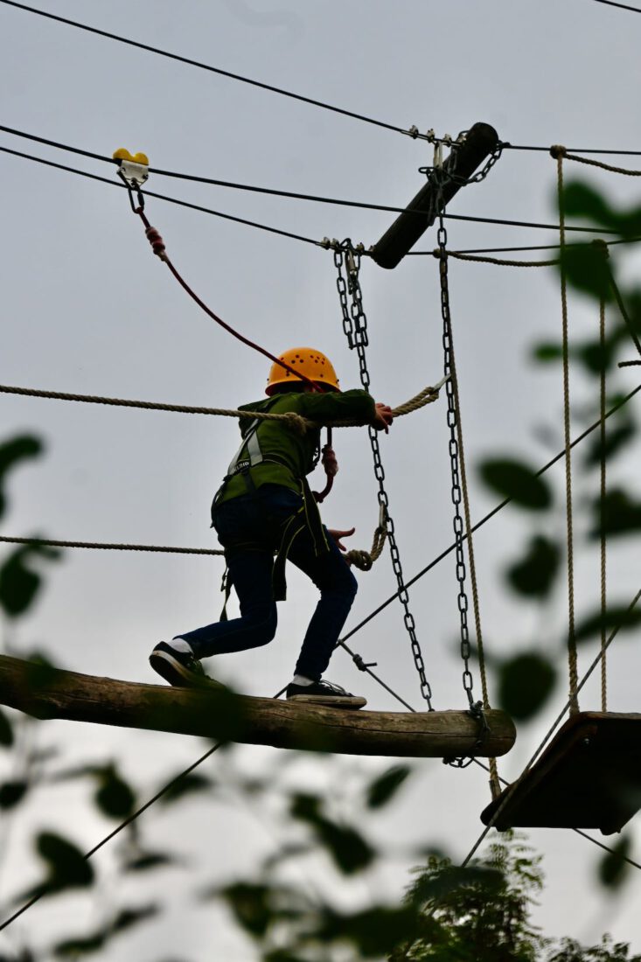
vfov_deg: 9.1
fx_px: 6011
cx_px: 320
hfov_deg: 6.1
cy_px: 481
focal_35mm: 225
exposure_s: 1/500
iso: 200
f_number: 5.6
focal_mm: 150
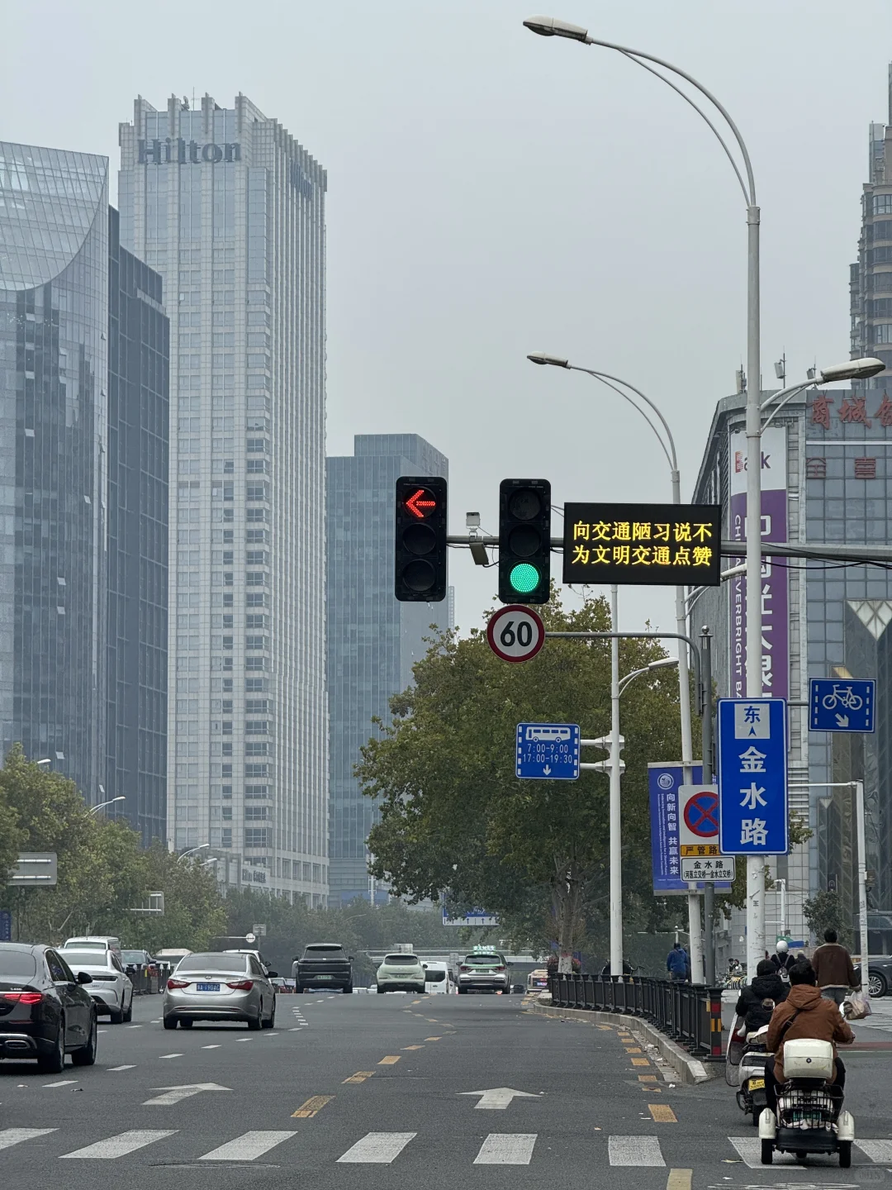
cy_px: 595
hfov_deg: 12.3
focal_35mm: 120
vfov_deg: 16.4
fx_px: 4123
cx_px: 446
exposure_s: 1/342
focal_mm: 15.66
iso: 50
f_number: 2.8
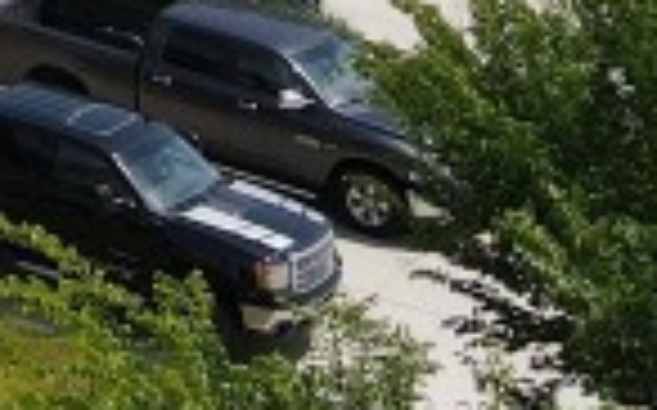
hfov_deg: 9.7
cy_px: -1090
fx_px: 3203
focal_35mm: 179
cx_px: -1130
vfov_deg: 6.3
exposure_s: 1/725
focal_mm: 4.5
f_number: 2.8
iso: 100
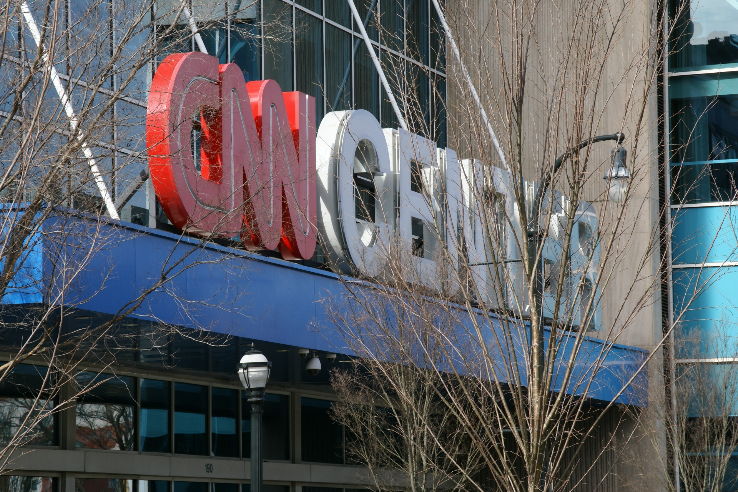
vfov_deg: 9.1
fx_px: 3075
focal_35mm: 150
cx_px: 369
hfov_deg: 13.7
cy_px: 246
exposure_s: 1/200
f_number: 9
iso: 100
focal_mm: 100
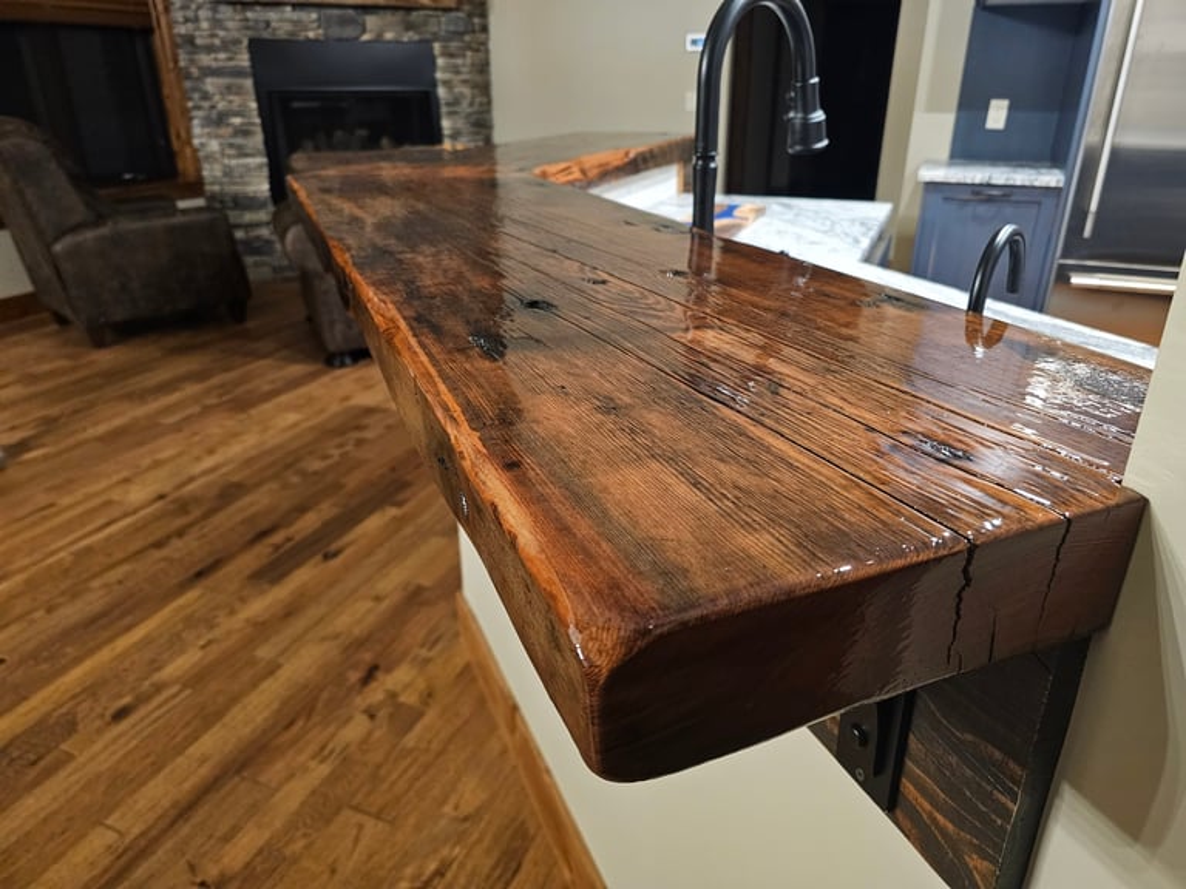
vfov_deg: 58.9
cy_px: 444
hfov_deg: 73.9
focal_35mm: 23
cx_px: 593
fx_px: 788
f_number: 1.7
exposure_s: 1/24
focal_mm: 6.3
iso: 640
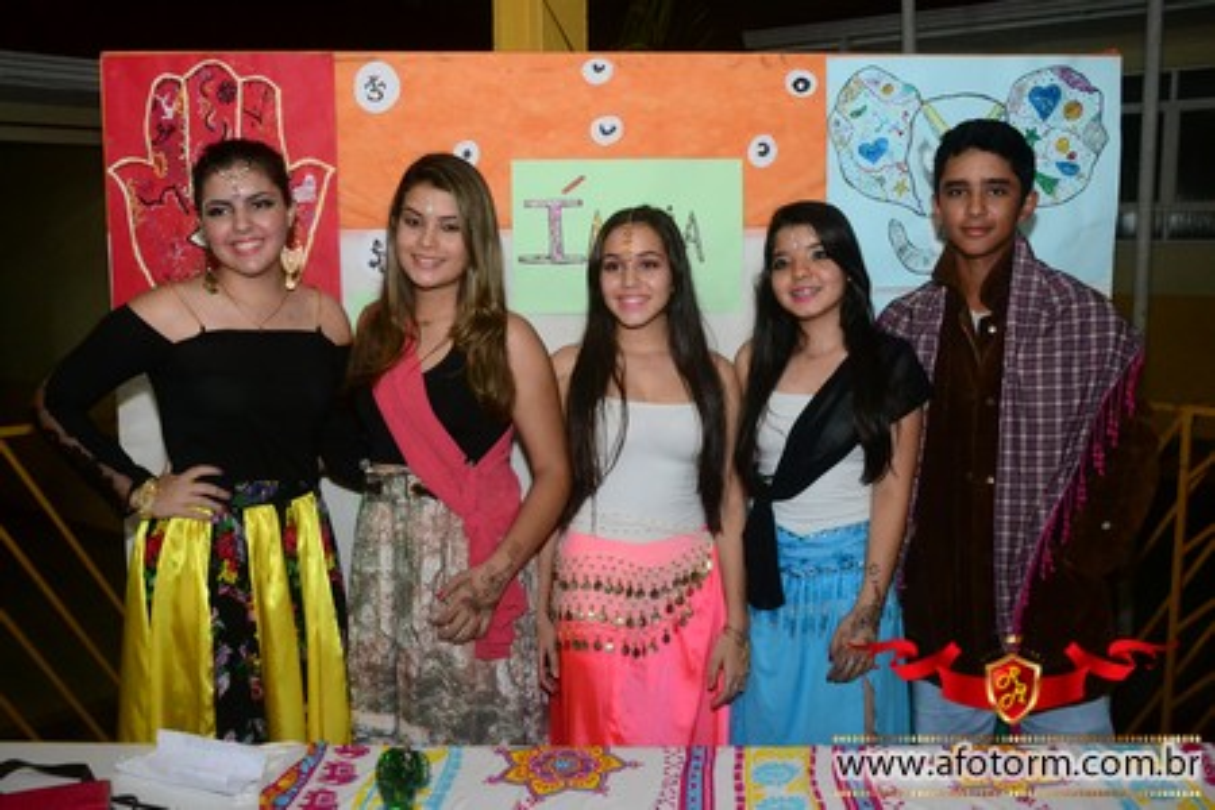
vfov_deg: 36.9
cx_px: 608
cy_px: 405
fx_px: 1215
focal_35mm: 36
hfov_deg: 53.1
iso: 3200
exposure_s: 1/80
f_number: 5.6
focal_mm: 24
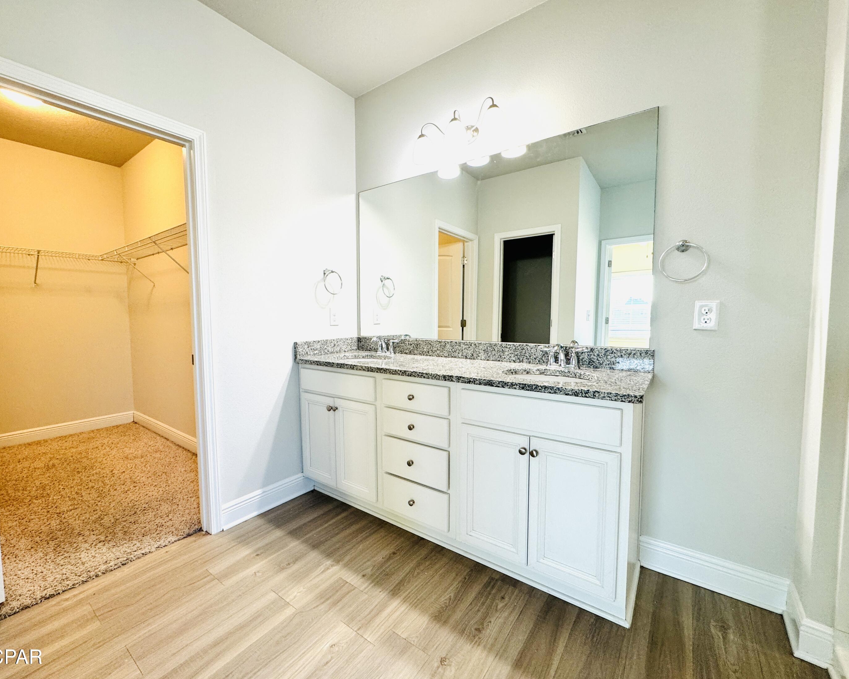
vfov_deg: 84.0
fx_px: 377
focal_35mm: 15
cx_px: 390
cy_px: 340
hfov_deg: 96.6
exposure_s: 1/120
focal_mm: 2.22
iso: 160
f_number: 2.2
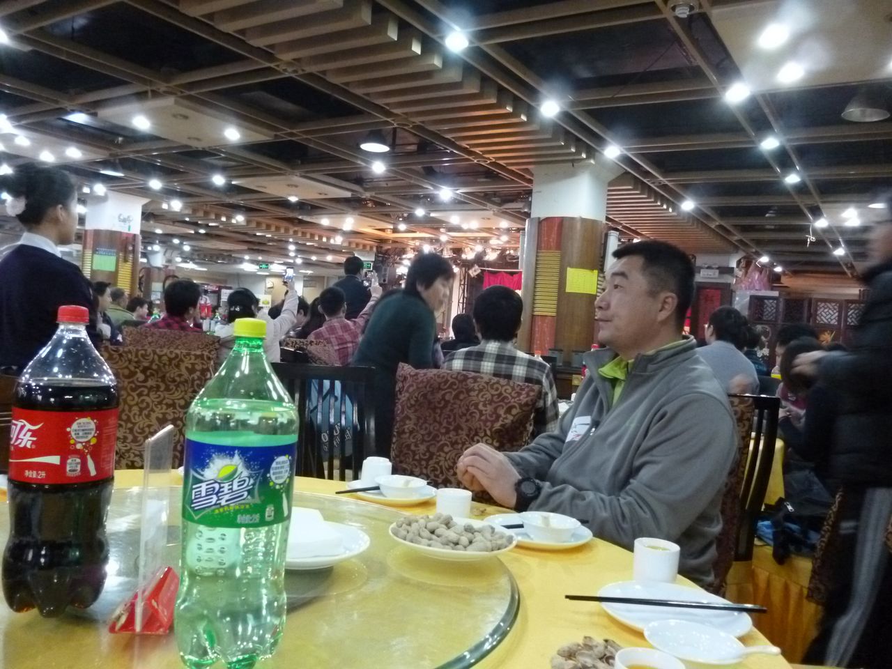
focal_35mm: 28
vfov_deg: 49.7
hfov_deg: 63.4
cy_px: 334
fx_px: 722
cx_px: 446
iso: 800
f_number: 3.1
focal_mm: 5
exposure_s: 1/15
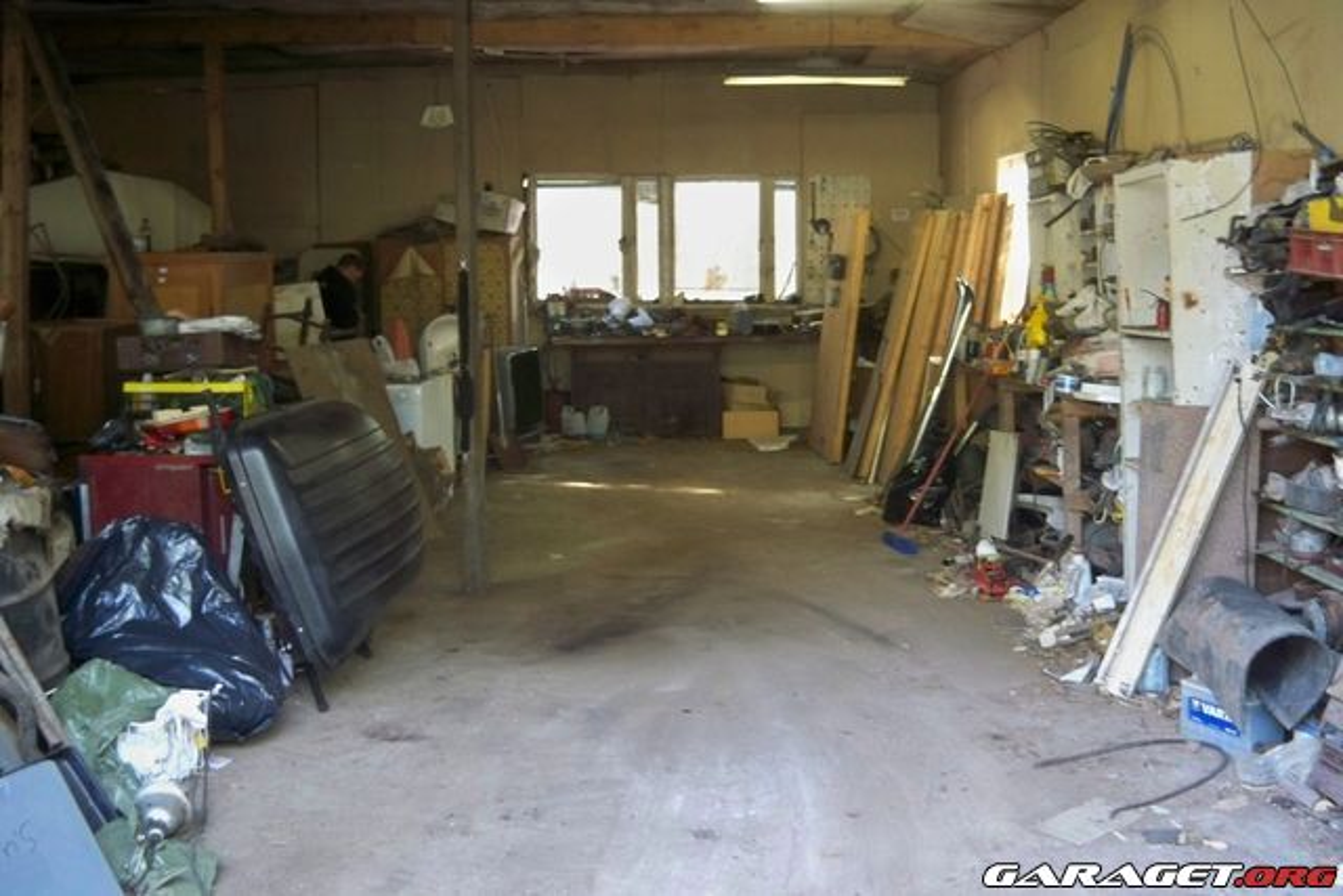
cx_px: 672
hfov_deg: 51.9
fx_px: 1381
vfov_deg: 36.0
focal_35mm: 37
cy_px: 448
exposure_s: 1/30
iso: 400
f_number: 3.1
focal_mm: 7.9
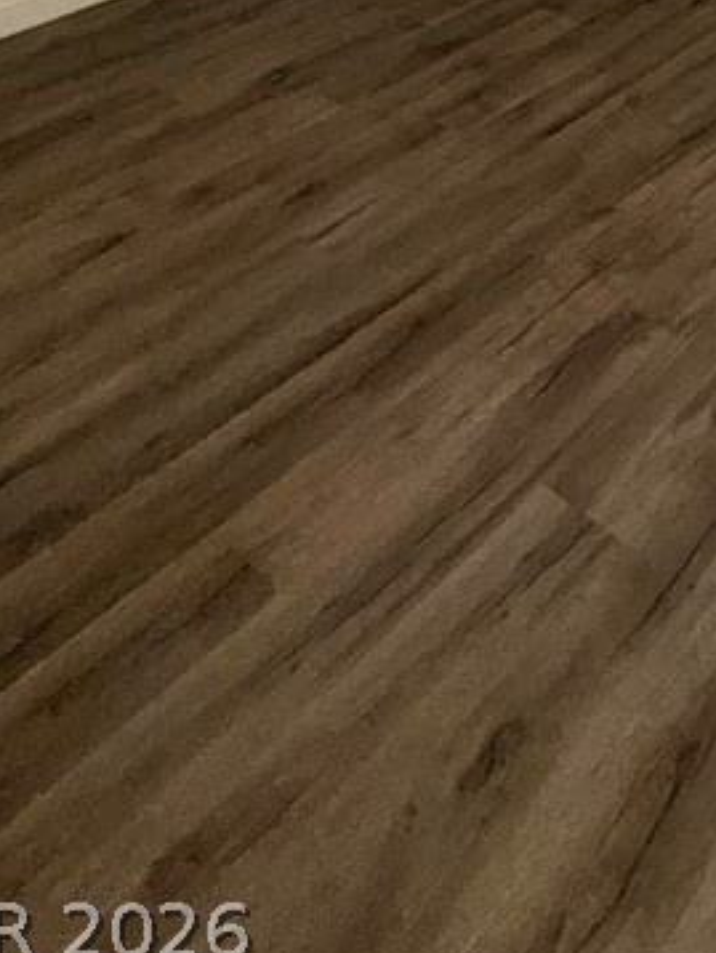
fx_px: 1102
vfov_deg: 31.6
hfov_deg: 30.0
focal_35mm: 40
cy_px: -370
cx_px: 889
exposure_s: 1/60
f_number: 2.2
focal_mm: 2.22
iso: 160
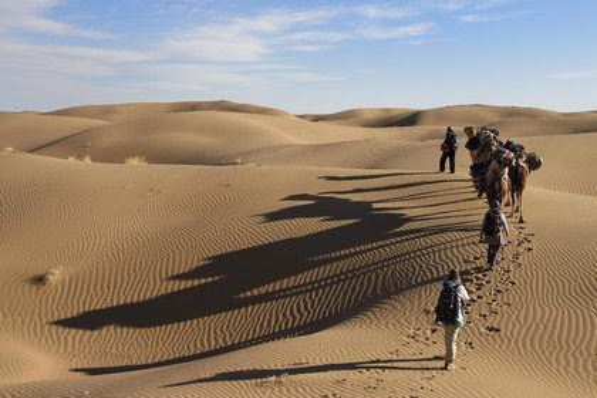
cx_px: 298
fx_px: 763
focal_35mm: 46
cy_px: 199
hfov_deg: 42.7
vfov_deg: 29.2
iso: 200
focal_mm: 46
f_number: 9
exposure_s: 1/400
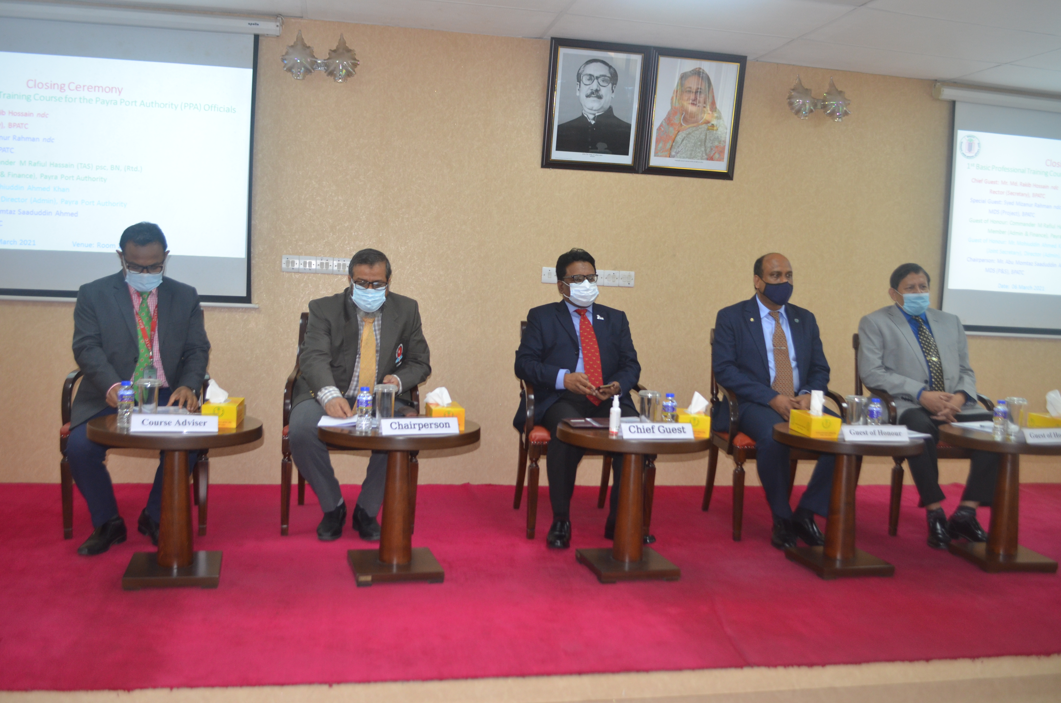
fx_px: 971
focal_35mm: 33
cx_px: 530
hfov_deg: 57.3
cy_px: 352
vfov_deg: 39.8
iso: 500
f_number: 4.5
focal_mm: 22
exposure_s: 1/60
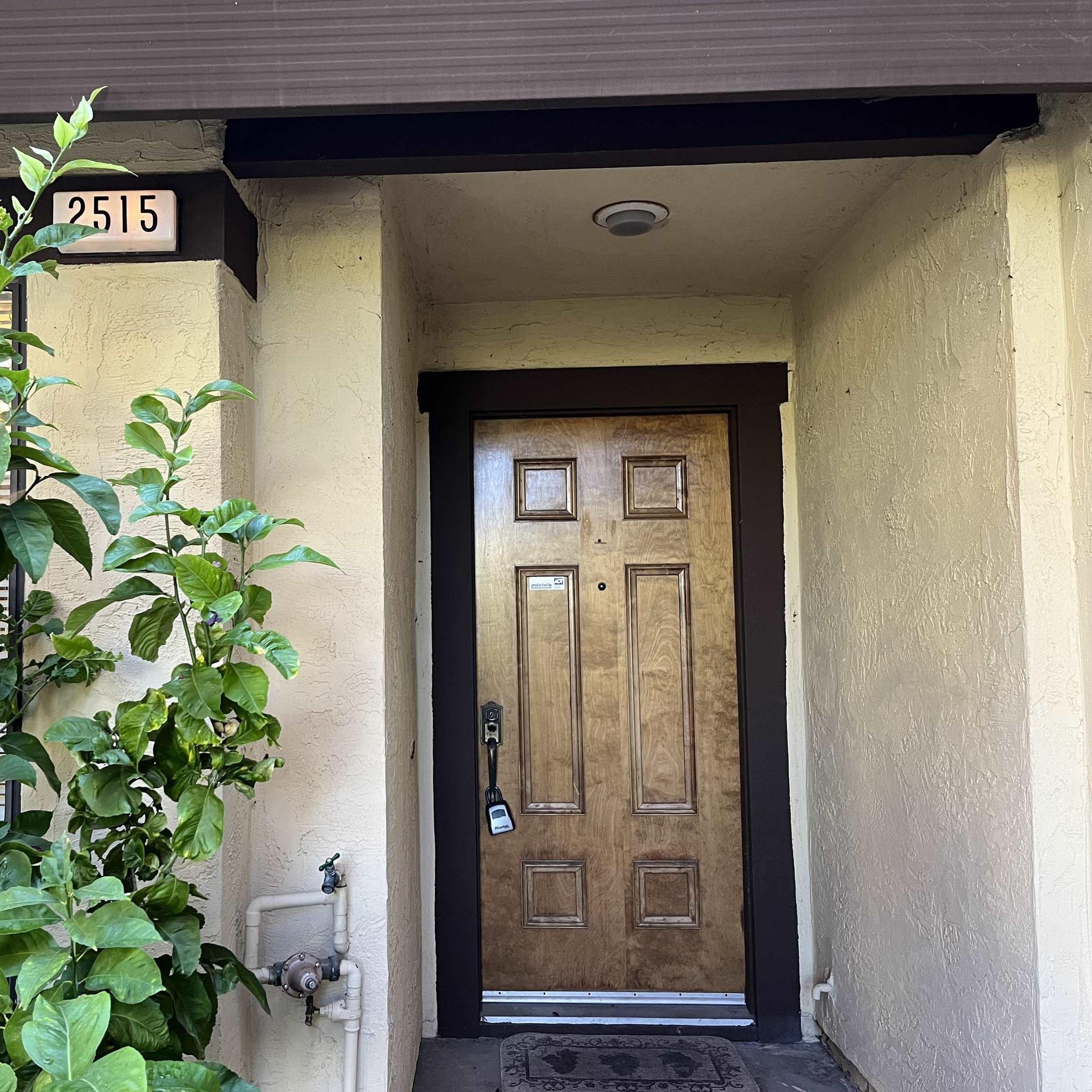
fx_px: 1106
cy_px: 540
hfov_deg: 52.0
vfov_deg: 52.5
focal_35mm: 31
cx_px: 417
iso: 125
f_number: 1.6
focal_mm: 5.1
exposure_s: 1/76
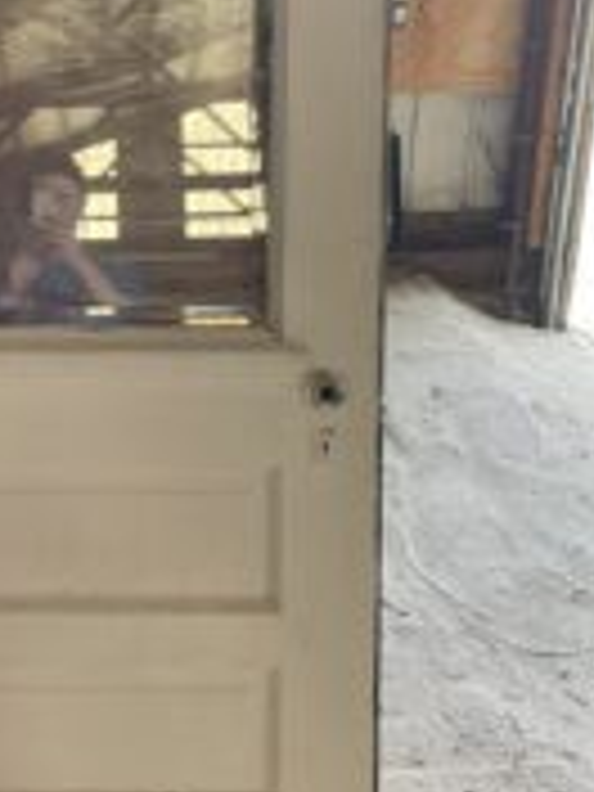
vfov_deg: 32.7
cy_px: 351
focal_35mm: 59
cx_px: 54
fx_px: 1350
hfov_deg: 24.1
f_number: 1.6
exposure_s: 1/115
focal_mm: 4.2
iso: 125
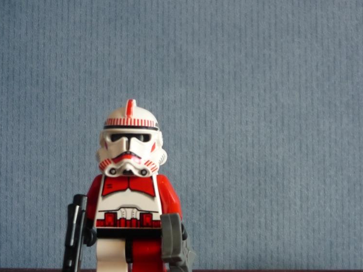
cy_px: 177
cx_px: 218
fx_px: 472
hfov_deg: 41.9
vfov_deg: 32.0
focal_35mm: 45
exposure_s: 1/30
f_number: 2.8
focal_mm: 5.5
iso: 160
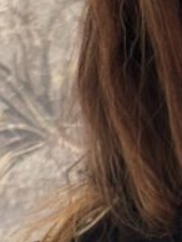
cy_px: 803
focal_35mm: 379
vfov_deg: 4.9
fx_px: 2660
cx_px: 322
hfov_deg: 3.9
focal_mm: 6.86
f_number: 1.78
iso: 80
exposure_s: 1/63
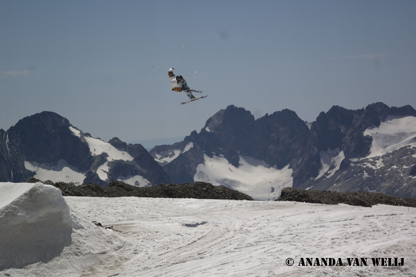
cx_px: 208
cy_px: 138
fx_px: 1732
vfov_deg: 9.1
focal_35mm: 150
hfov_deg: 13.7
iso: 200
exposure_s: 1/6400
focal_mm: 100
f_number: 4.2
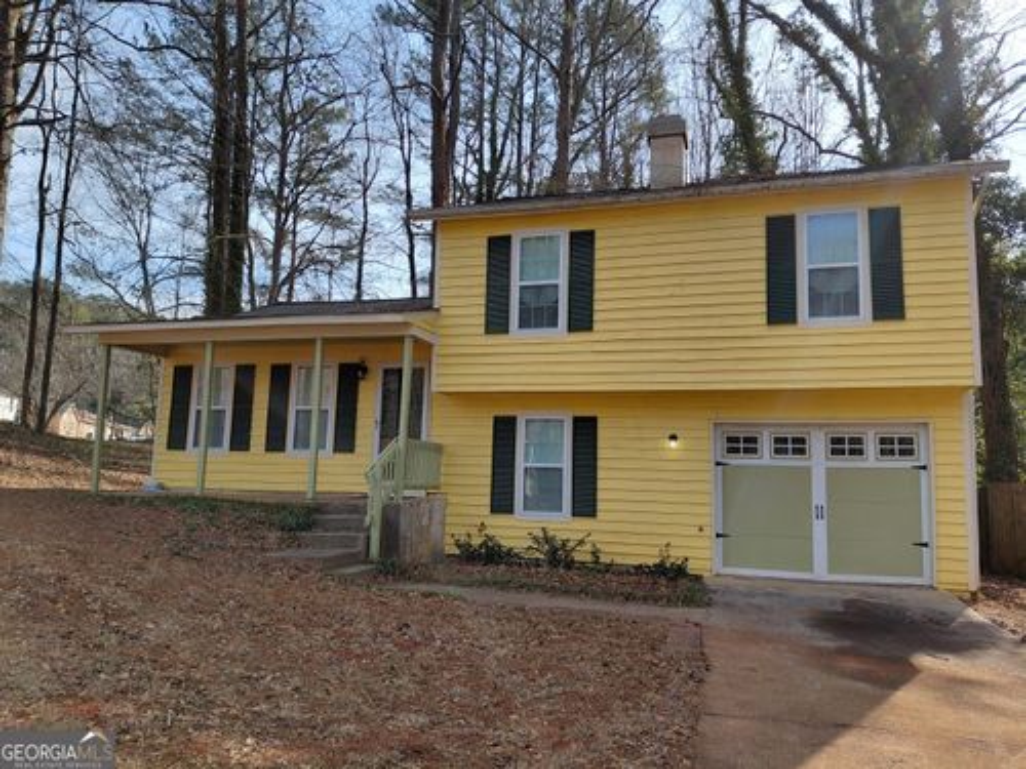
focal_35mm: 25
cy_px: 384
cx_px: 513
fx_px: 741
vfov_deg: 54.9
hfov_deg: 69.4
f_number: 1.8
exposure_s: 1/1057
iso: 50
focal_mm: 4.69
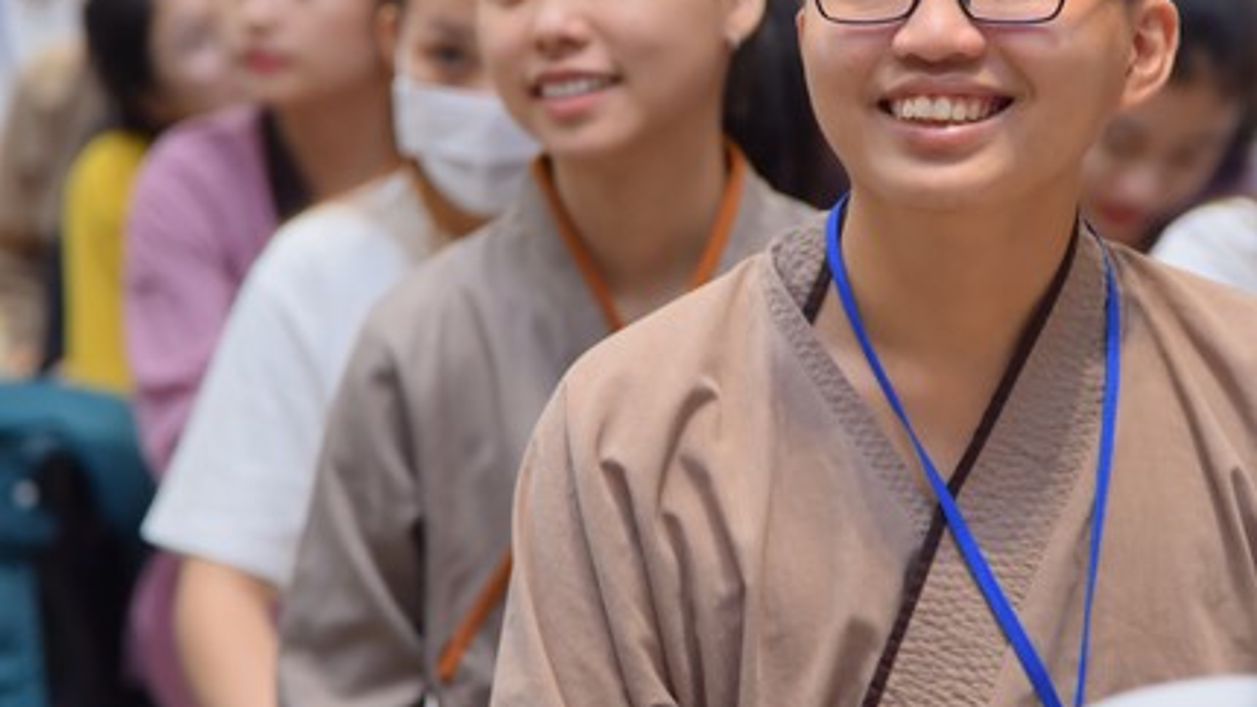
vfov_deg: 7.0
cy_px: 391
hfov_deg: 12.4
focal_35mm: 174
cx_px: 630
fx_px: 5800
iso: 1250
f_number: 4
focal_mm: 110
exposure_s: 1/160
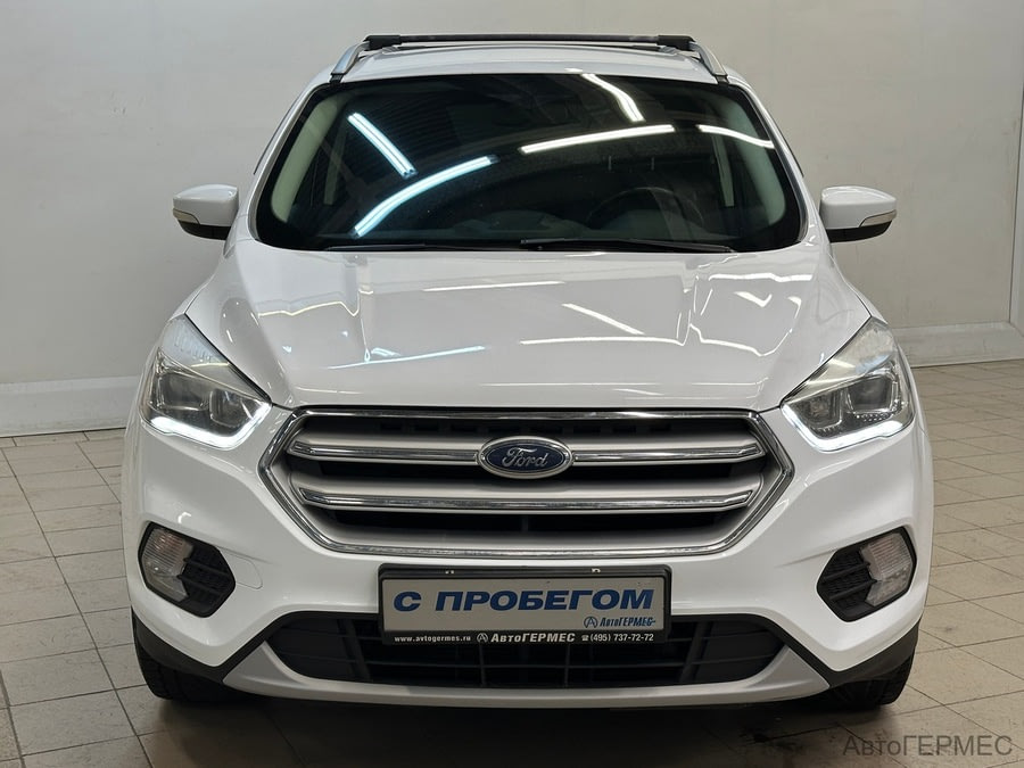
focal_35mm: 48
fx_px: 1420
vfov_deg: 30.3
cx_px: 512
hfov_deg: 39.7
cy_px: 384
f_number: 1.78
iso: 80
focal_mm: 6.86
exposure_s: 1/100
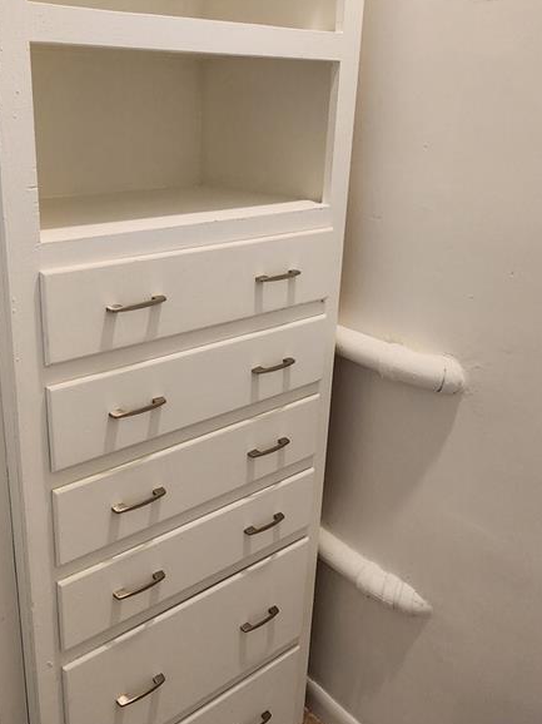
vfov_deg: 64.9
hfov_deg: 49.8
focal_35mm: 27
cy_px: 302
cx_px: 155
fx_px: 564
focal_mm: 2.2
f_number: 2.2
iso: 125
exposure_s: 1/60
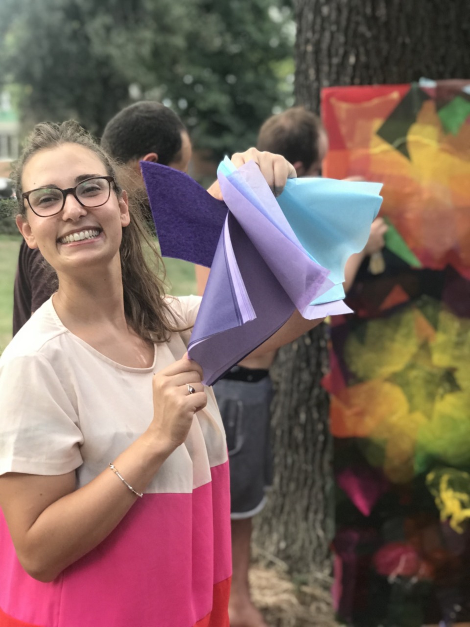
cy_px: 314
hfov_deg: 25.7
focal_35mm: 57
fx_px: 1032
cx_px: 235
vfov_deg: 33.8
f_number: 2.8
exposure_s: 1/50
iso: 32
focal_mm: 6.6
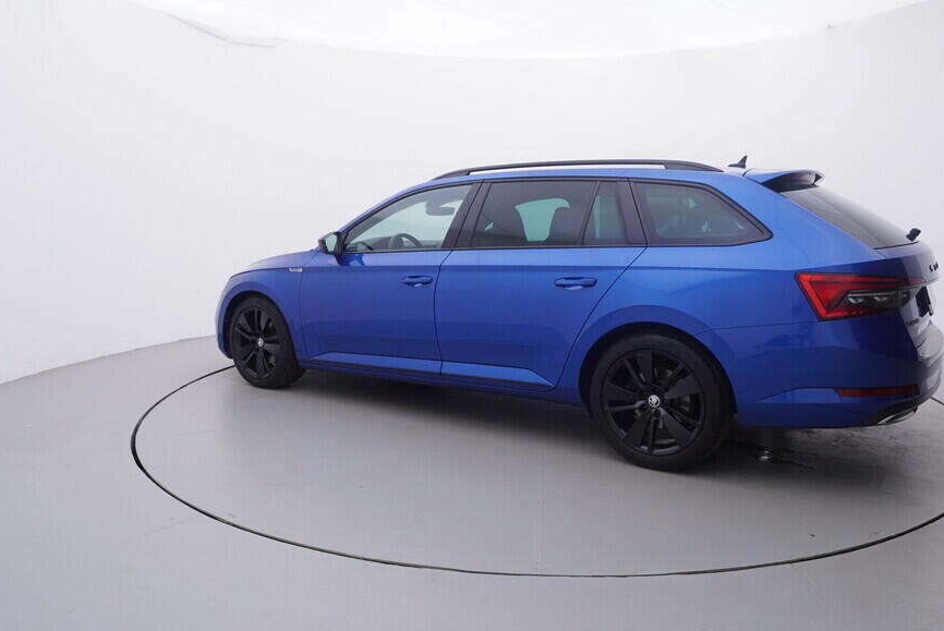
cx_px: 494
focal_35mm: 27
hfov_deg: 68.1
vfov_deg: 48.6
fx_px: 698
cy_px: 296
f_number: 5
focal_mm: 15
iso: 200
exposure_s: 1/80
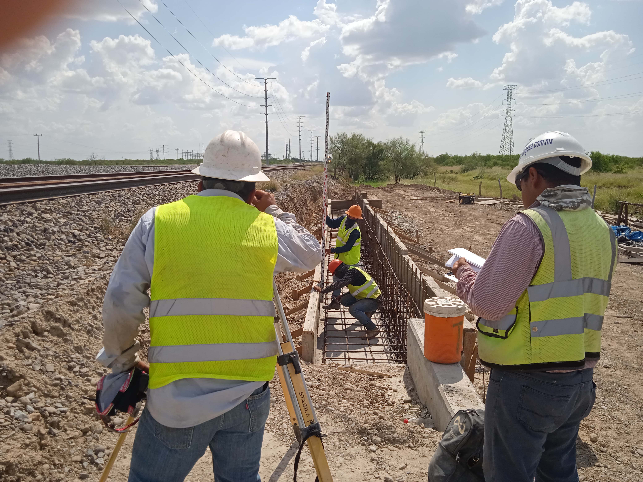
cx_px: 322
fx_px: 520
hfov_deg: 63.4
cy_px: 241
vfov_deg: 49.7
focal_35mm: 28
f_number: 2.2
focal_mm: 3.43
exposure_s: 1/1815
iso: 117
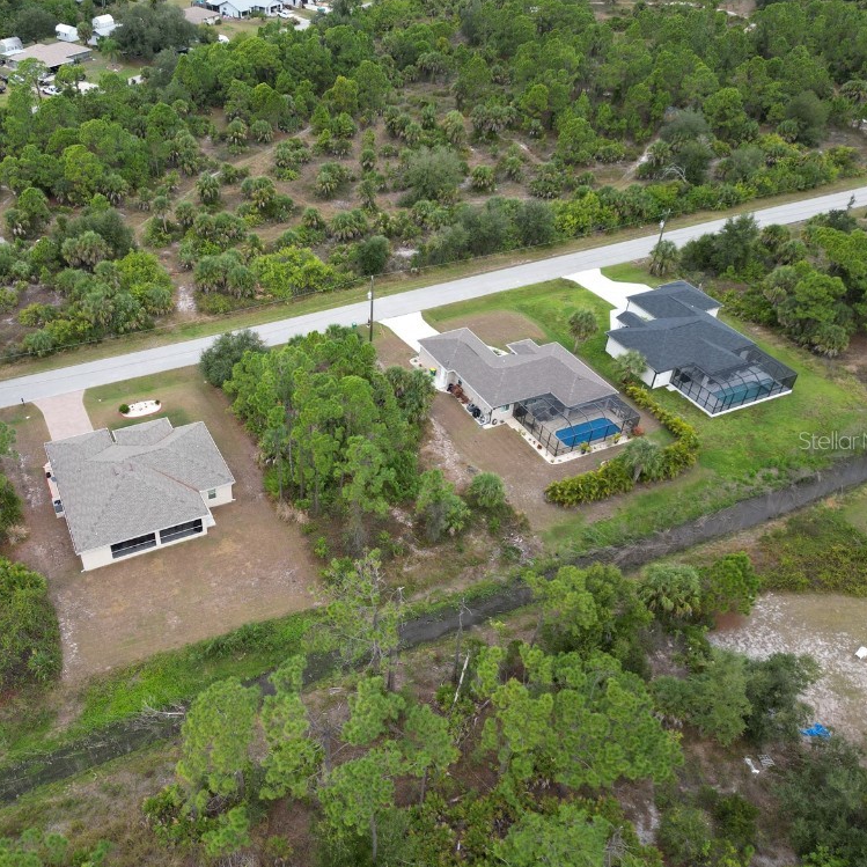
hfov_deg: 54.9
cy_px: 440
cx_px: 315
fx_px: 822
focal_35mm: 29
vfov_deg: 55.6
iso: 100
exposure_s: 1/250
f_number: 1.7
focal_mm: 6.72
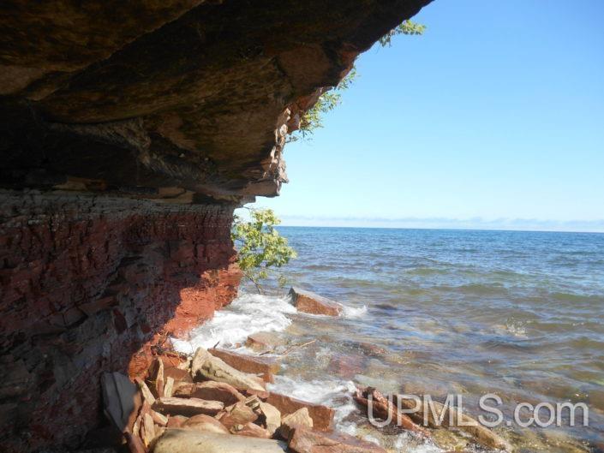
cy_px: 226
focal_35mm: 26
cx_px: 302
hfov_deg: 67.3
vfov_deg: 53.1
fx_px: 454
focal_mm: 4.7
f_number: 3.4
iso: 80
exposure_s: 1/400
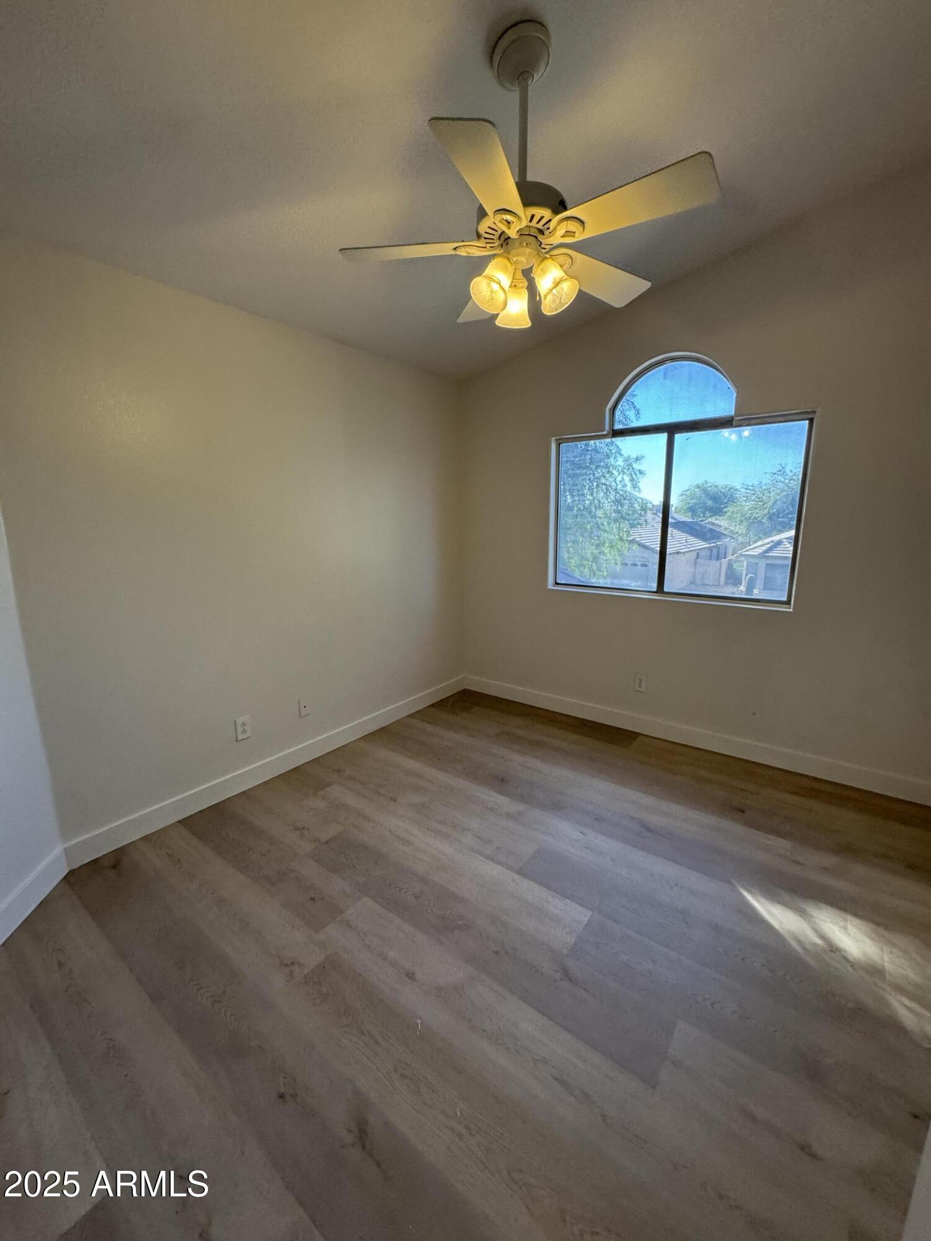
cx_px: 466
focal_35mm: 14
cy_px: 620
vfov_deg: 102.1
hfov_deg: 85.7
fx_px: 502
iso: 250
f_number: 2.2
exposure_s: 1/120
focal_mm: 2.22
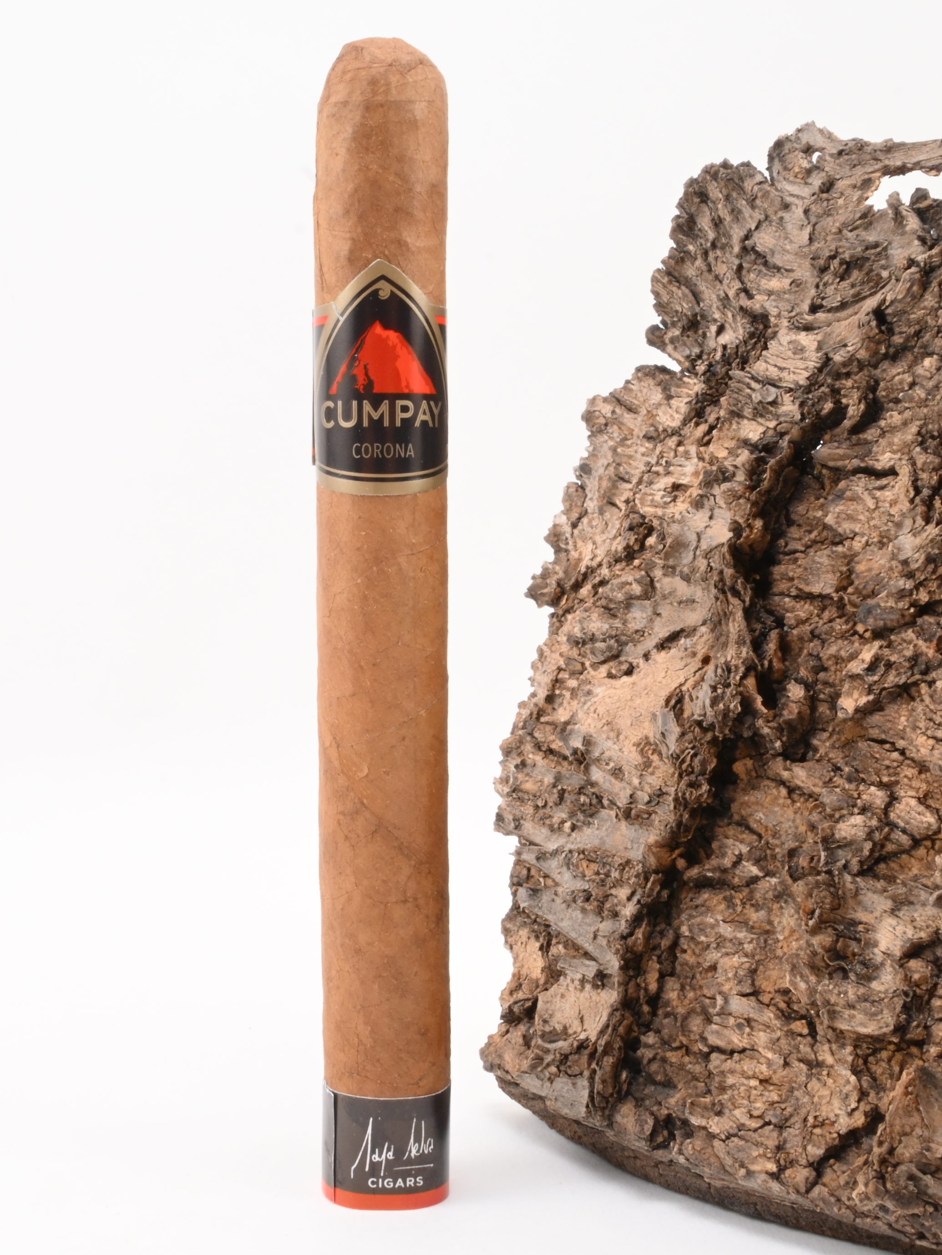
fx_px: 1781
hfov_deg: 29.6
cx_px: 386
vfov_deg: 38.8
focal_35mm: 49
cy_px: 631
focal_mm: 22.5
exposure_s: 1/15
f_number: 22
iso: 640
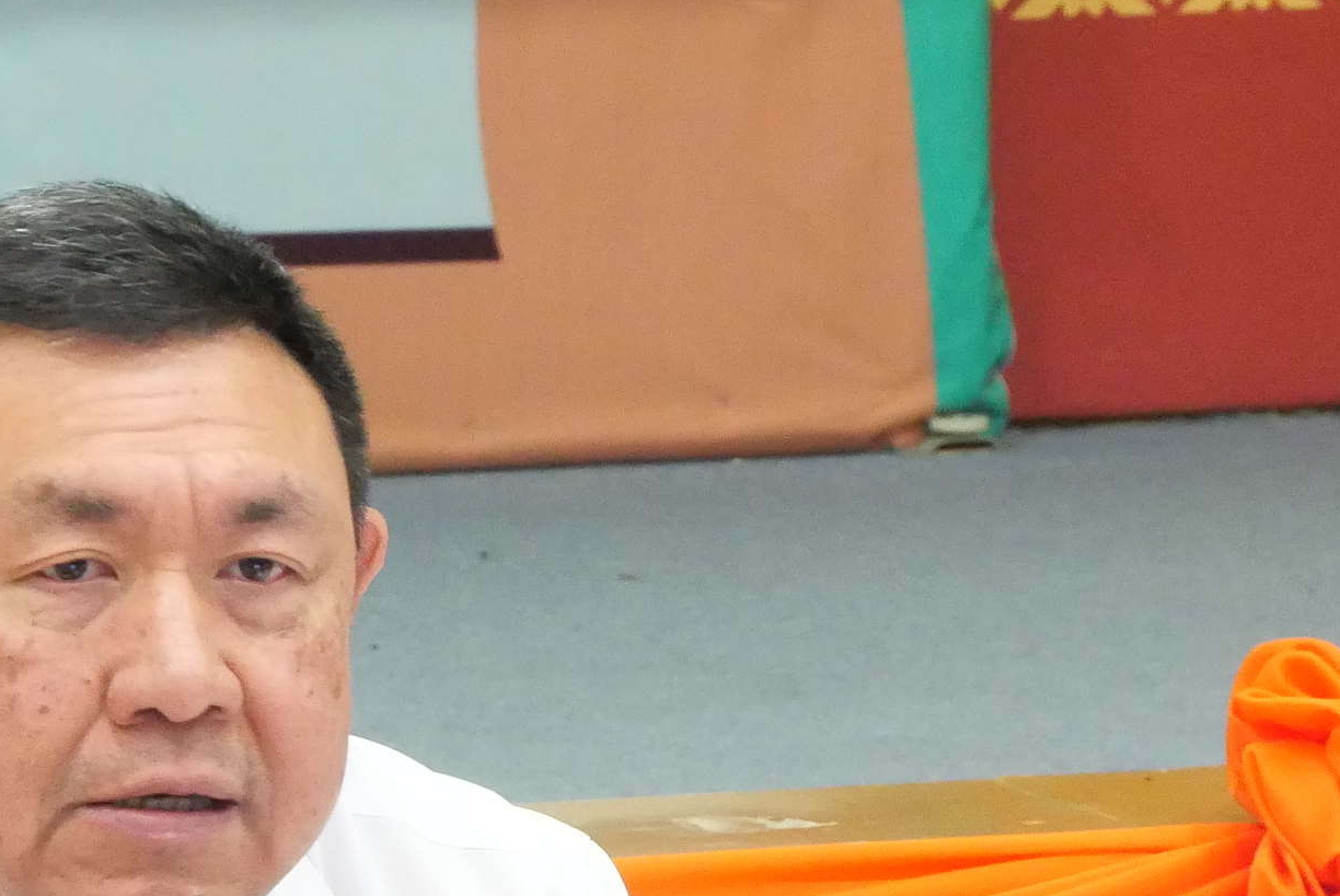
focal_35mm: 376
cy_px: 977
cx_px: 345
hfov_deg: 5.5
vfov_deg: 3.7
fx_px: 14005
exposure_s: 1/30
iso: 3200
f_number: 8
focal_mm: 60
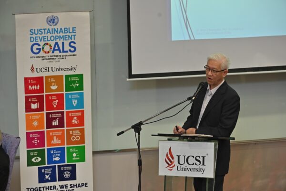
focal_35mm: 140
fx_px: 1112
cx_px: 143
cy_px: 96
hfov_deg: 14.7
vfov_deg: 9.8
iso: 2000
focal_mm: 140
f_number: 5.6
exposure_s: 1/80
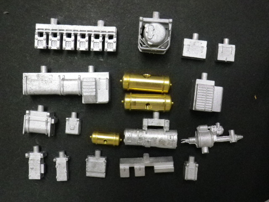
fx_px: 319
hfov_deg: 45.8
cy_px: 101
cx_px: 134
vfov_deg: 35.1
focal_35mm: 41
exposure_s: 1/30
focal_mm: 7.3
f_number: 3.9
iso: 800
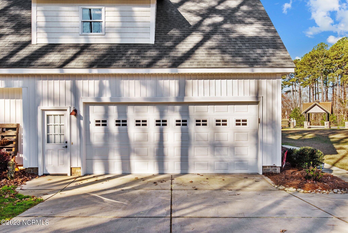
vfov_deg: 45.0
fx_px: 280
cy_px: 116
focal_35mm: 29
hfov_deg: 63.6
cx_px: 174
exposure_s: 1/320
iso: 100
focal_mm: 29
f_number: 8
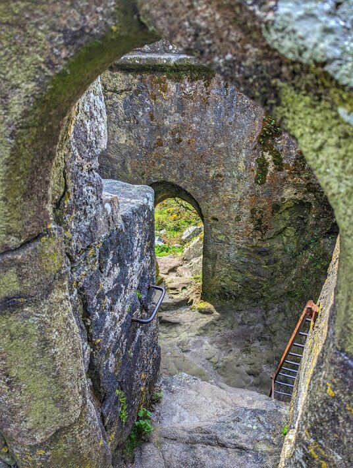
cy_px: 234
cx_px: 176
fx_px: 325
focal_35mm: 24
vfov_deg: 71.5
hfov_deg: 57.0
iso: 39
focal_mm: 6.81
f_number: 1.85
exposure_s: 1/335
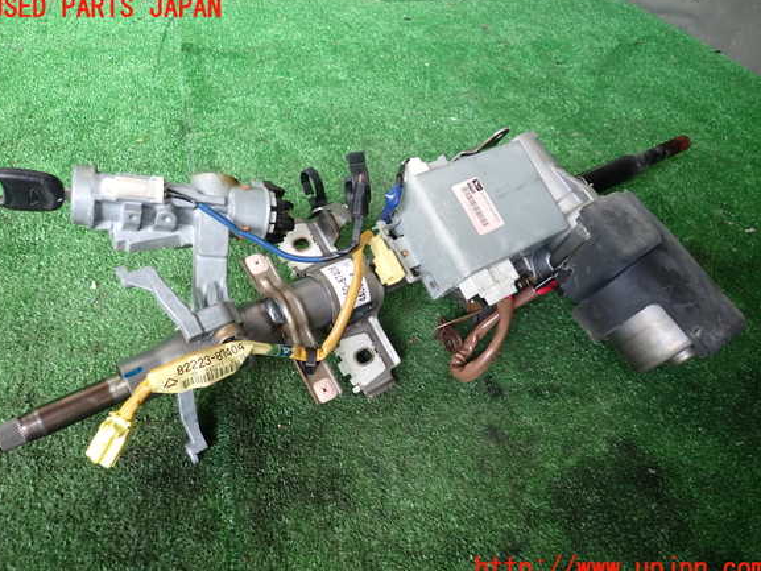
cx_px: 377
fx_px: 572
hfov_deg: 67.3
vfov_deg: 53.1
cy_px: 289
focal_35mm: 26
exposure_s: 1/100
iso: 200
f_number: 2
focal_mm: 4.5
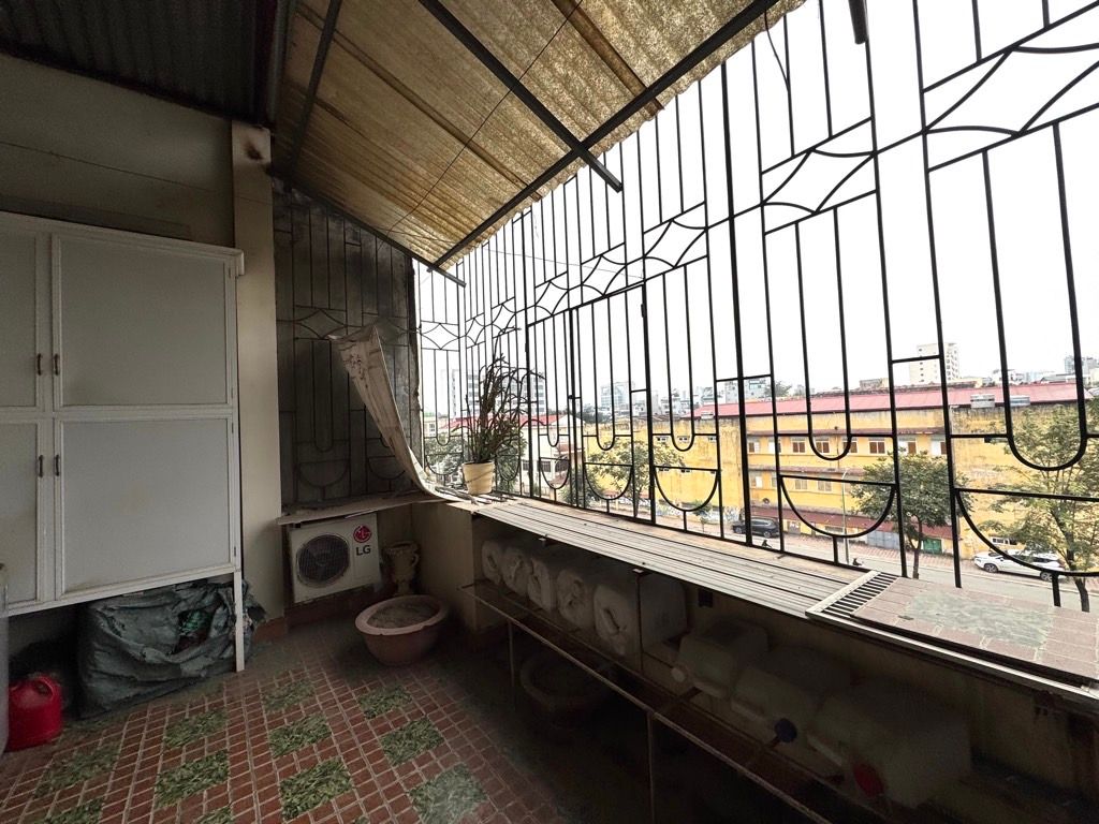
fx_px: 444
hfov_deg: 102.1
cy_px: 412
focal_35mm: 14
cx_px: 550
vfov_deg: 85.7
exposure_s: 1/146
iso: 40
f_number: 2.2
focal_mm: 2.22
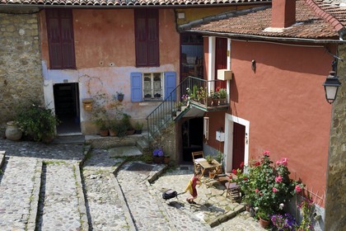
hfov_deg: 48.5
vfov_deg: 33.4
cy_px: 116
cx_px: 173
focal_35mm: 40
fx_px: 384
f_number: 10
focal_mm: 40
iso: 200
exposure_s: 1/200
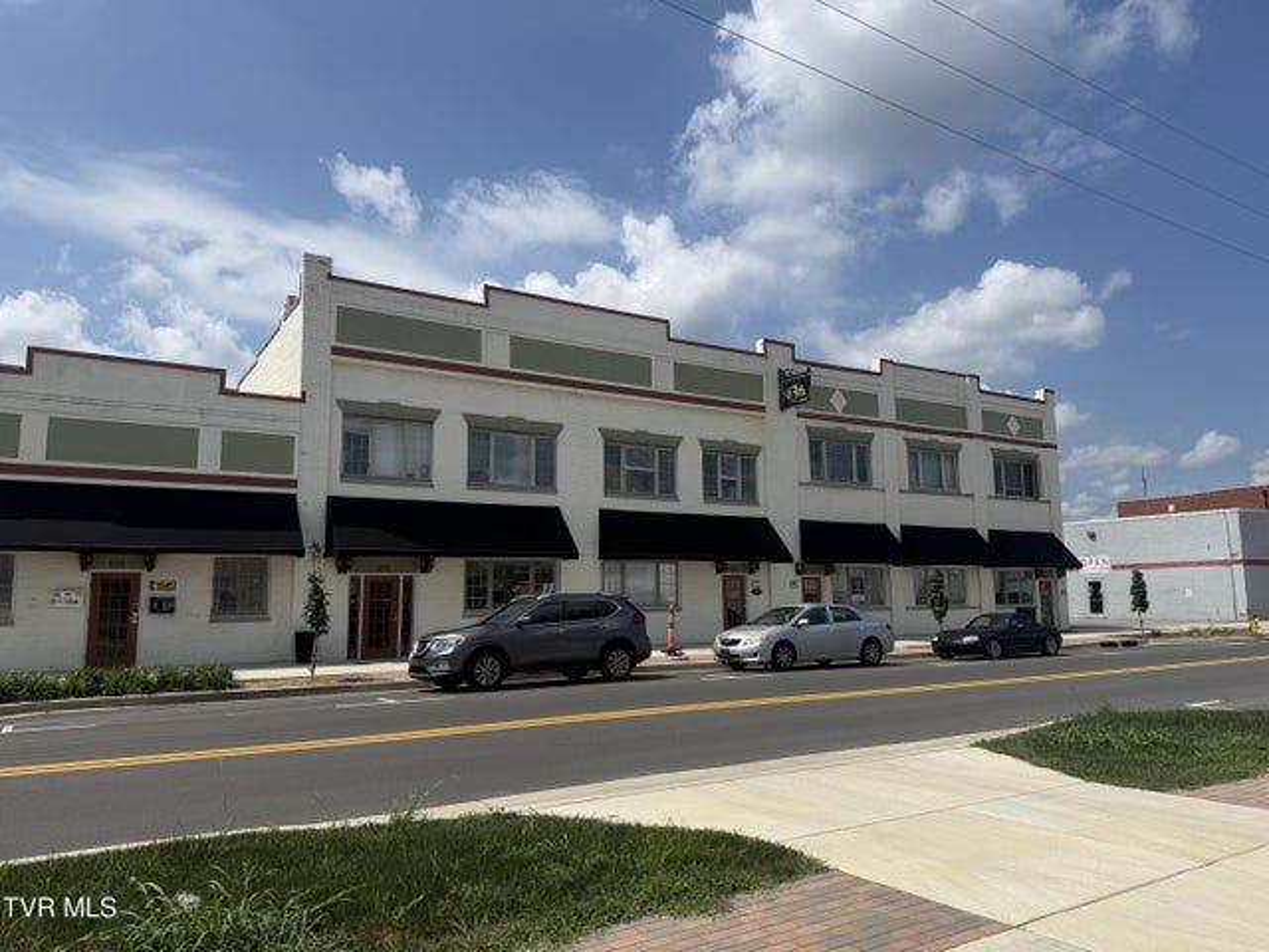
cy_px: 476
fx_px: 880
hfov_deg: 71.6
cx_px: 634
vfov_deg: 56.8
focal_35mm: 24
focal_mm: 6.76
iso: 80
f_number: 1.78
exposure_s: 1/8130
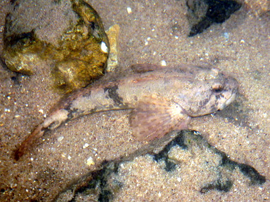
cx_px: 135
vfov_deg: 35.1
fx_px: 319
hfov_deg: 45.8
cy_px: 101
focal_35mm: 41
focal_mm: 7.4
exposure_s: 1/60
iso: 125
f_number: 3.9
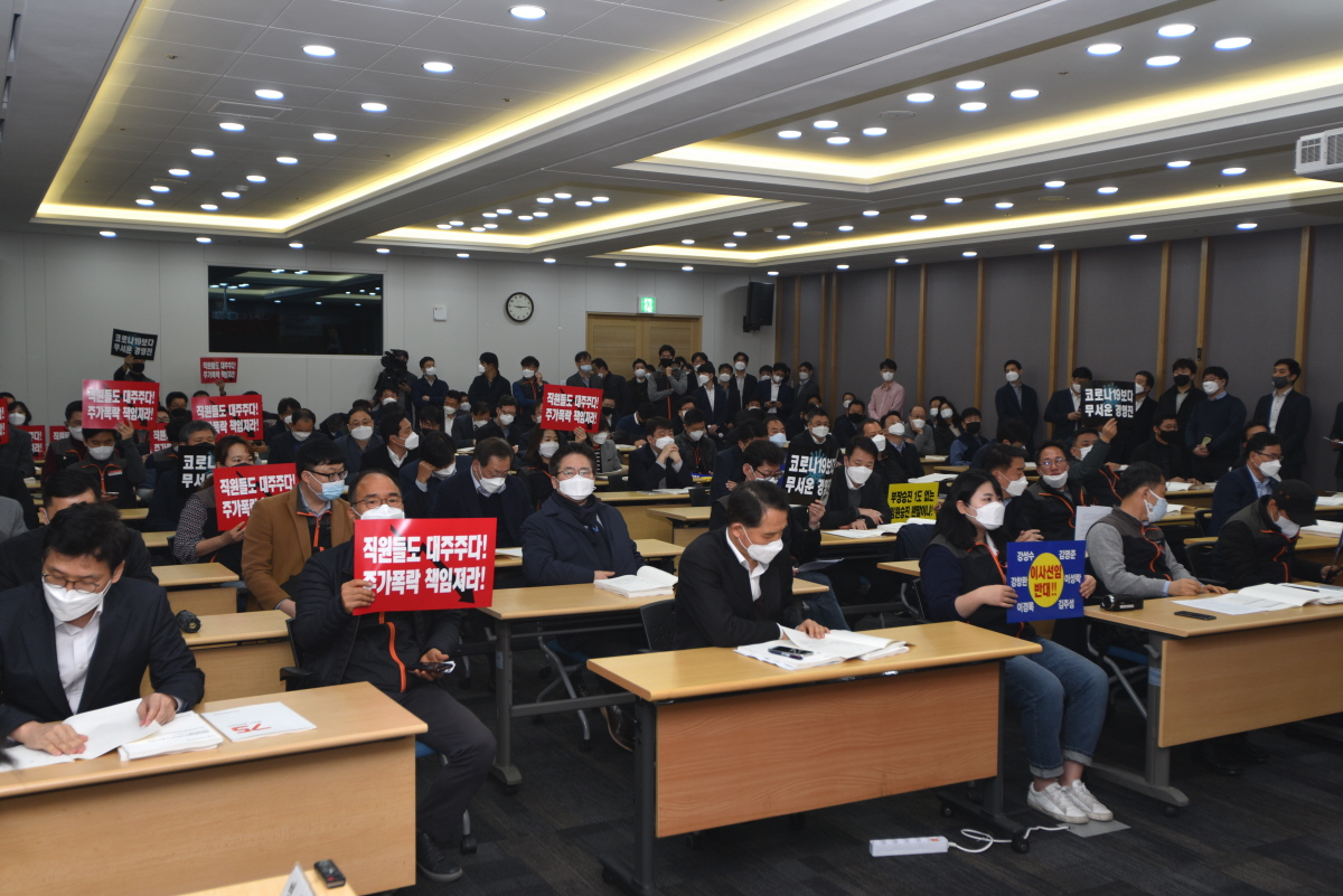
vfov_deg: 37.9
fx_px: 1306
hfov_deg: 54.4
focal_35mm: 35
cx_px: 672
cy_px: 448
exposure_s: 1/60
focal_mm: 35
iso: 200
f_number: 5
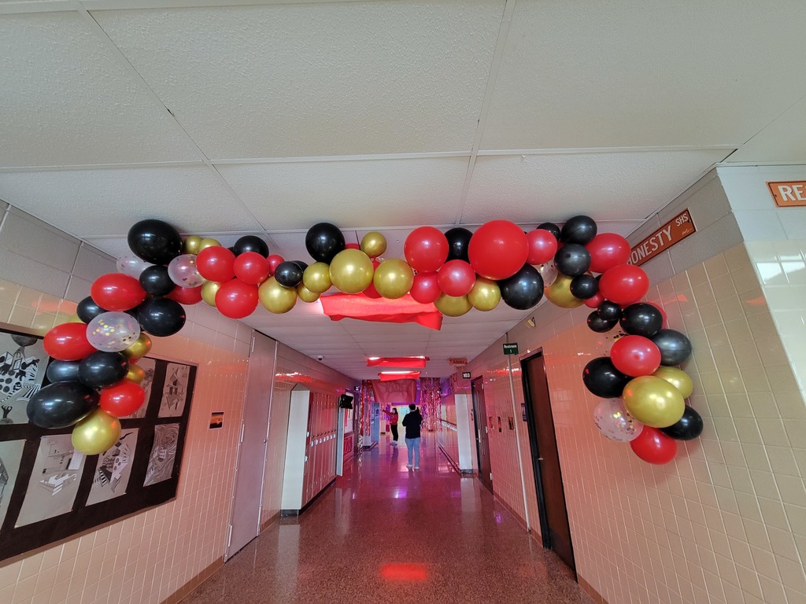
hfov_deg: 106.2
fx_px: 303
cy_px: 302
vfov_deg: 89.9
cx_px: 403
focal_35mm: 13
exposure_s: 1/30
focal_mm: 2.2
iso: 320
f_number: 2.2
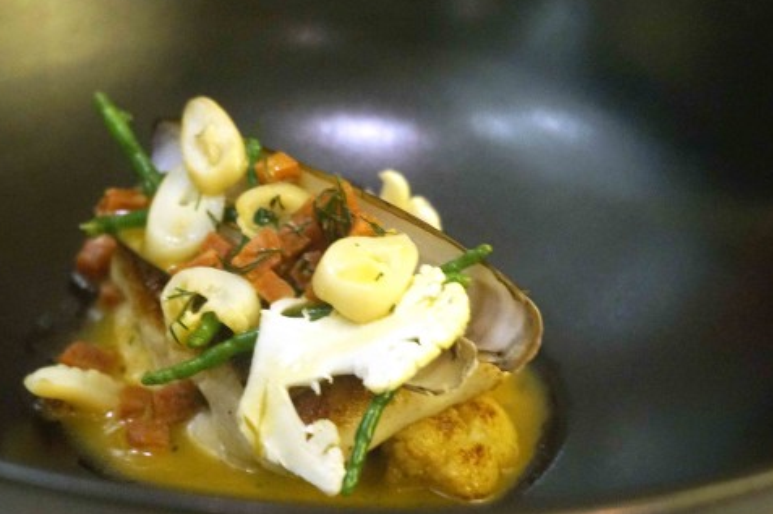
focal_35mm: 89
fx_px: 1901
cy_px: 286
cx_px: 331
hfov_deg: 23.0
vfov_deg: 15.4
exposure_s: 1/1.6
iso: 3200
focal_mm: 47
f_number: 5.6
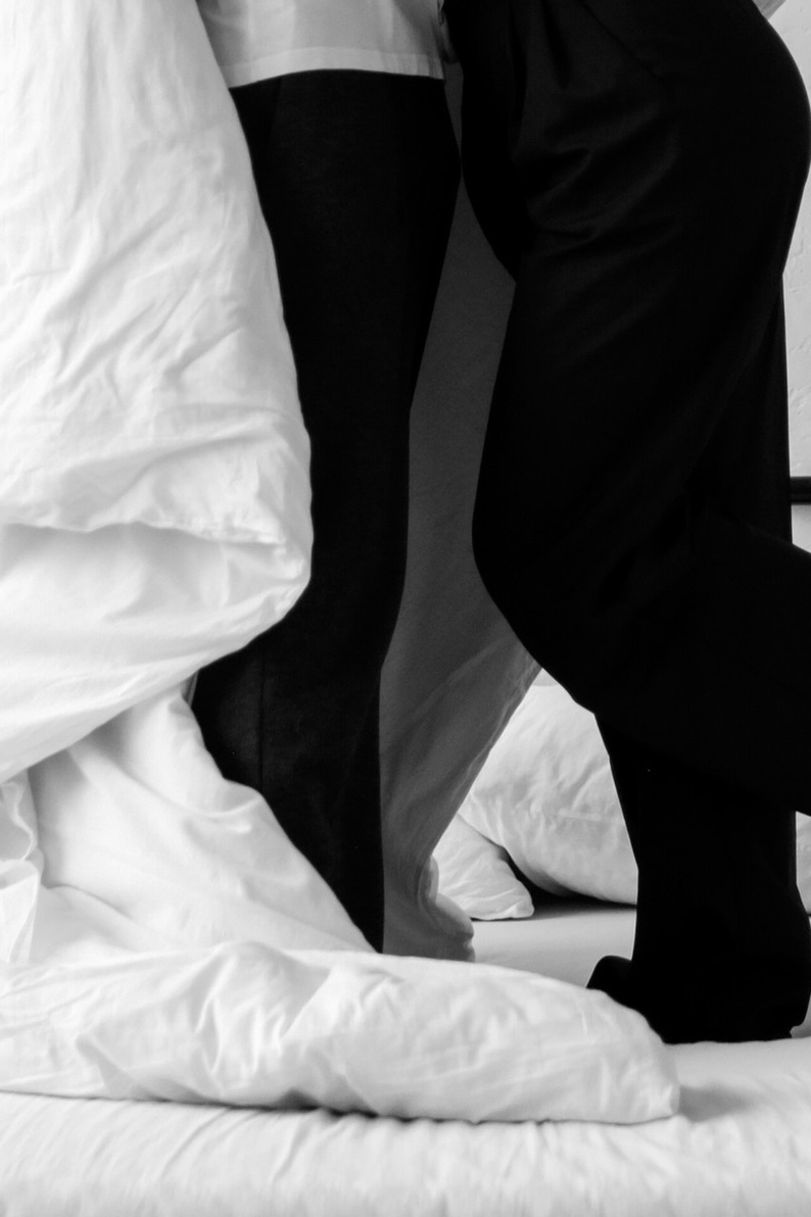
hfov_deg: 9.5
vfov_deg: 13.8
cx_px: 464
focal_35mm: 145
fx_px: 4902
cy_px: -151
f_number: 1.4
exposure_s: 1/100
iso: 400
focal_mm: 30
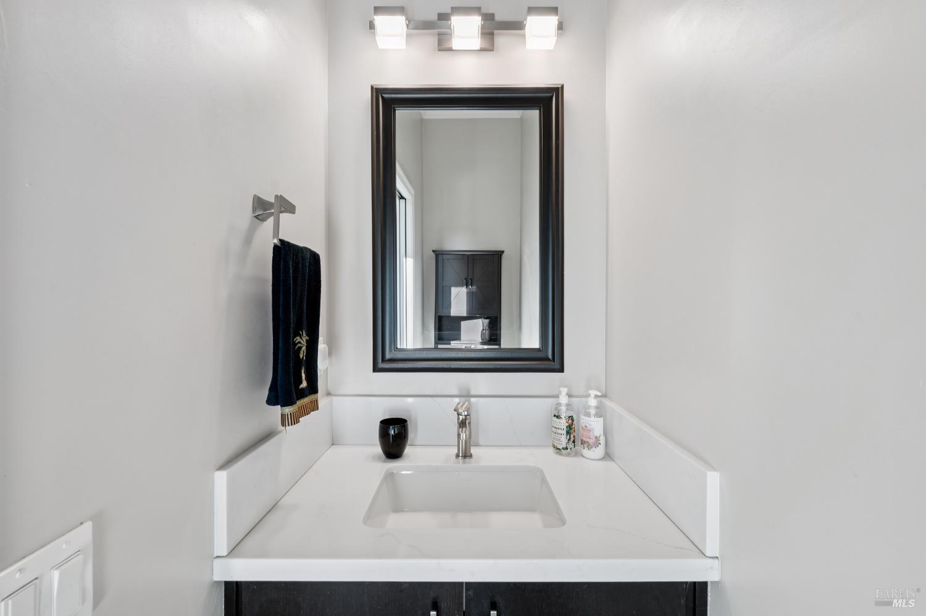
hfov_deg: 98.6
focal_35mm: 16
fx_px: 398
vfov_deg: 75.4
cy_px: 308
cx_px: 463
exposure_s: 1/25
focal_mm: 15.5
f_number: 8
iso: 200
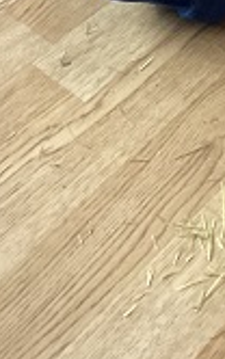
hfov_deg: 13.2
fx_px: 970
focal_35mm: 99
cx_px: 176
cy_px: -141
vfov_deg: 19.0
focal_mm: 3.3
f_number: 2.4
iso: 400
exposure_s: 1/33
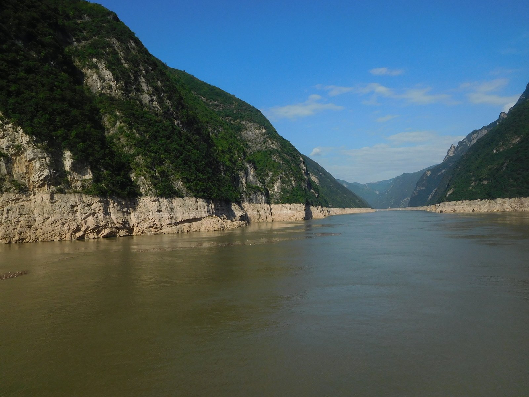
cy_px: 198
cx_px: 264
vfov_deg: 54.9
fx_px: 382
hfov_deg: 69.4
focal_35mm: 25
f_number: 6.8
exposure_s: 1/640
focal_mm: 4.5
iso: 125
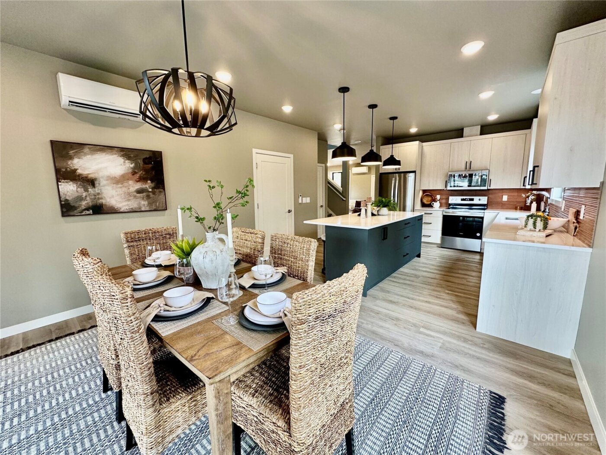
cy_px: 228
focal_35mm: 14
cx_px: 303
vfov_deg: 85.7
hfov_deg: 102.1
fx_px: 245
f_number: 2.2
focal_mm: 2.22
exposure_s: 1/120
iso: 200
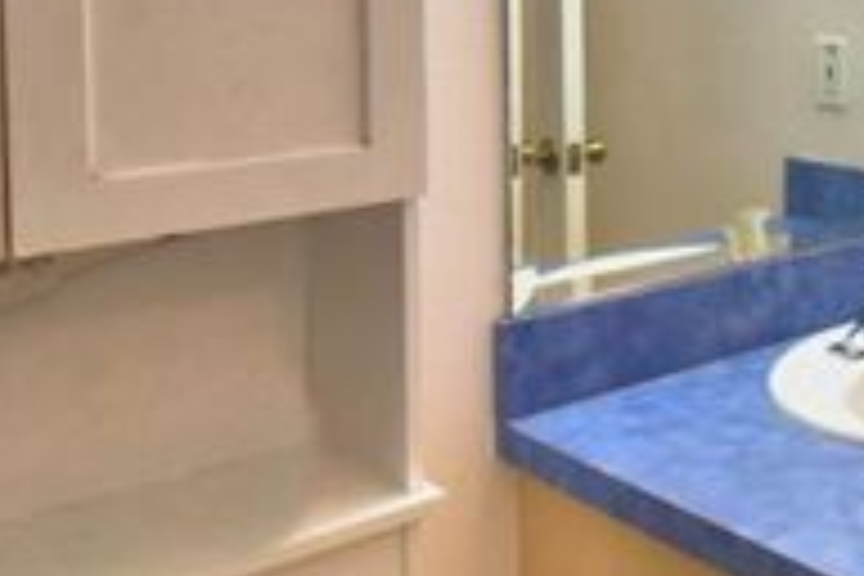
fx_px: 1320
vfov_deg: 23.5
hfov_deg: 30.6
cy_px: -11
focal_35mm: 55
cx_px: 1042
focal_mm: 10
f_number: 4.5
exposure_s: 1/100
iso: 400
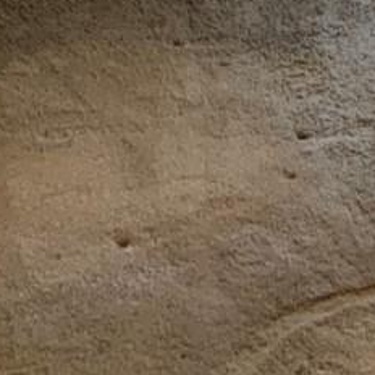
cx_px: 317
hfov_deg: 9.8
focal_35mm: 177
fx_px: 2169
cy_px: -567
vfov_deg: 8.8
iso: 125
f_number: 1.8
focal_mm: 3
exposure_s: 1/60
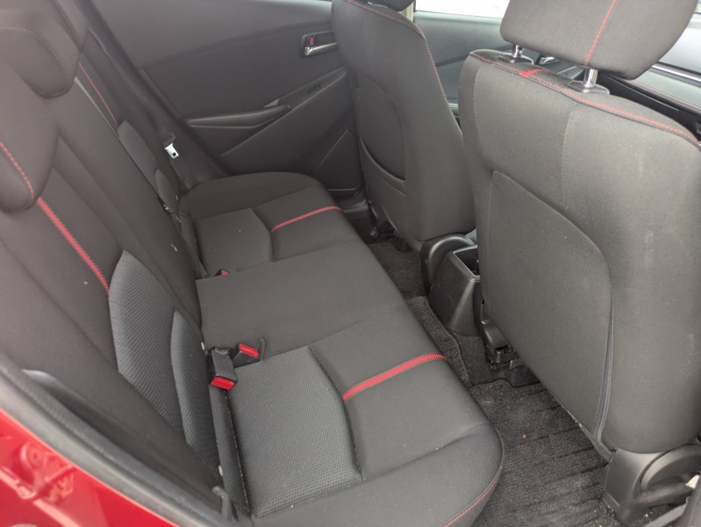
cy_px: 264
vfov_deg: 54.9
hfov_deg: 69.4
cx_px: 350
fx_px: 506
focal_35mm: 25
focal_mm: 5.43
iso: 126
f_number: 1.89
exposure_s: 1/120
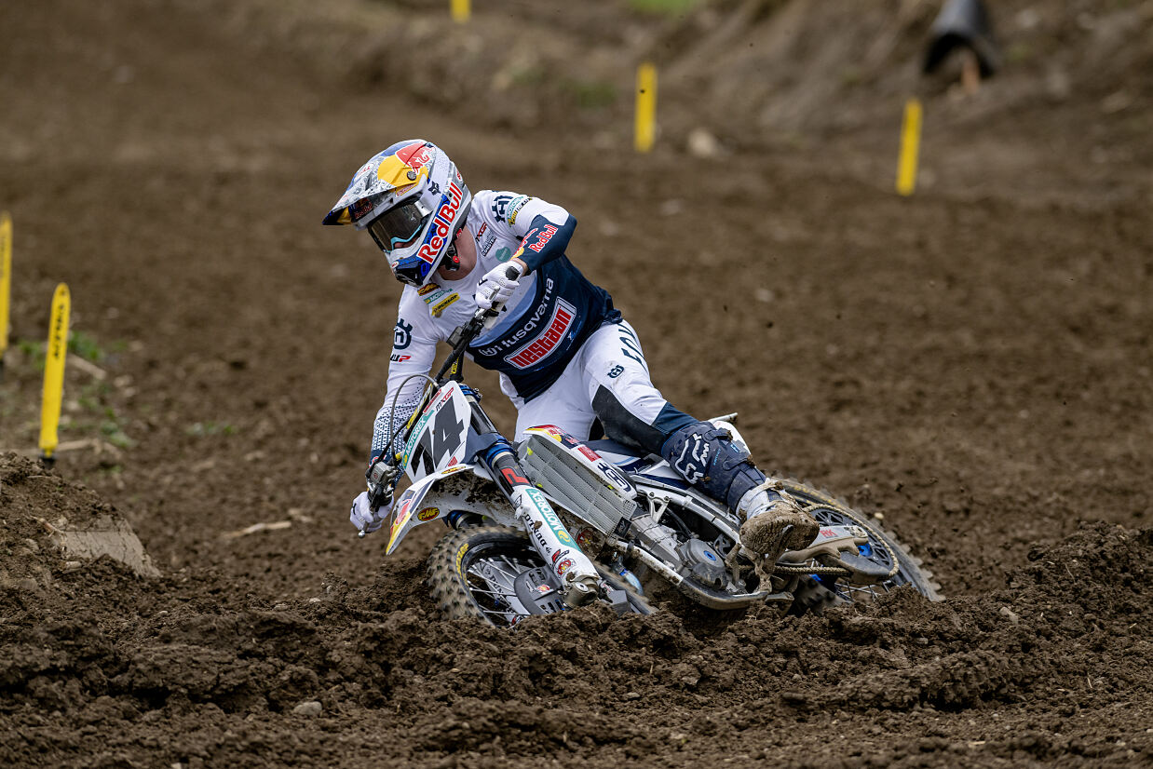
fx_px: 9610
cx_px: 576
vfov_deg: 4.6
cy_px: 384
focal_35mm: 300
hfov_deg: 6.9
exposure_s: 1/1250
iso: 320
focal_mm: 300
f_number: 4
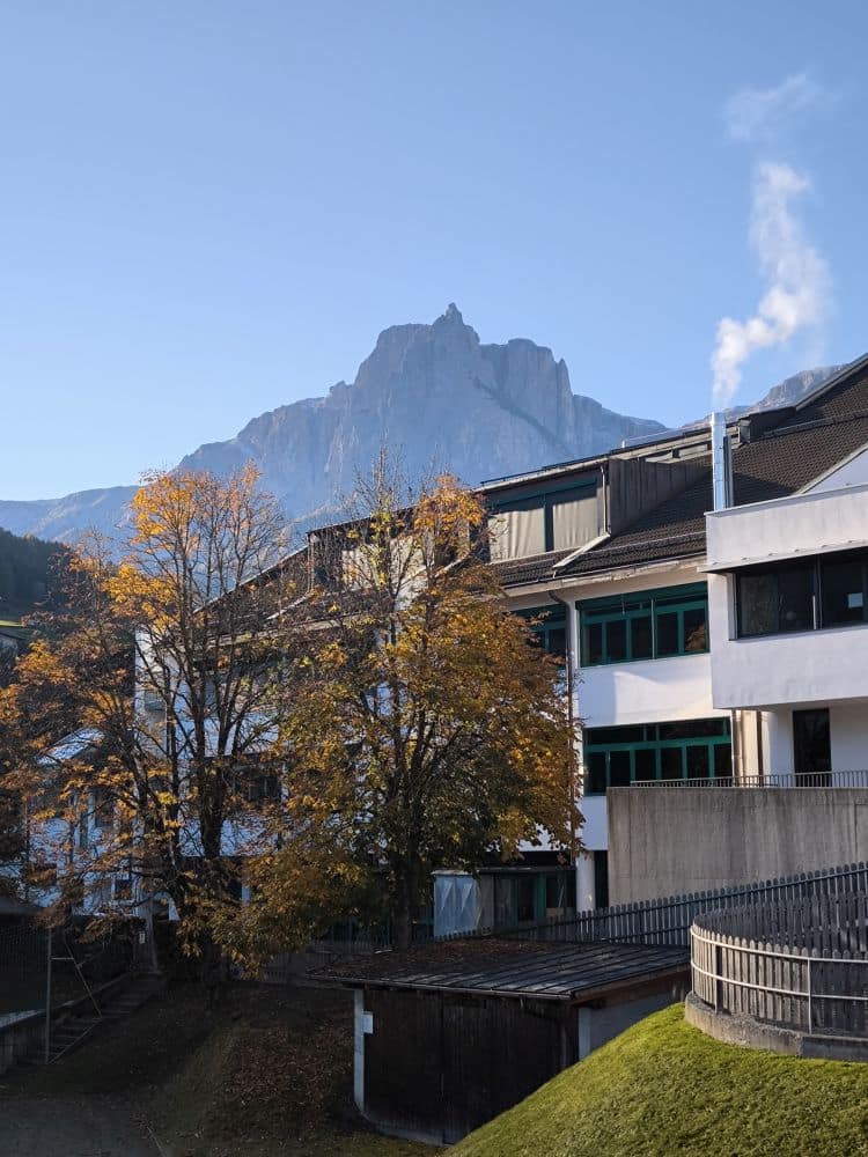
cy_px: 578
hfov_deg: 23.7
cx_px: 434
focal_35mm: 62
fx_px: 2073
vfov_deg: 31.2
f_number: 1.9
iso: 50
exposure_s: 1/1473
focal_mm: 6.92
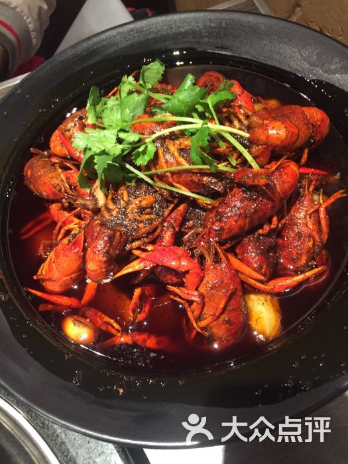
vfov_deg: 61.7
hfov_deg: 48.2
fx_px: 389
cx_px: 174
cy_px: 232
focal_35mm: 29
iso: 250
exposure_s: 1/30
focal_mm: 4.15
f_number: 2.2
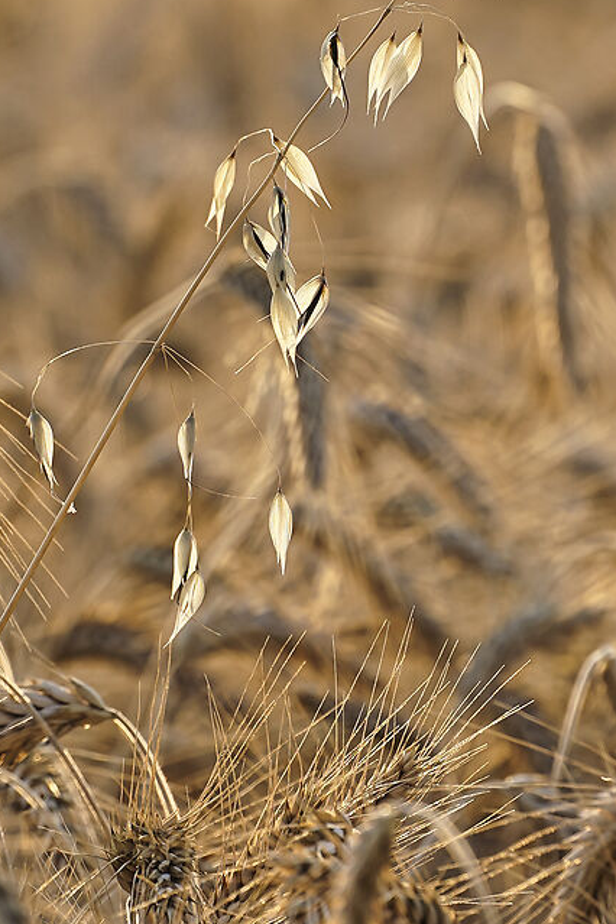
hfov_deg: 2.0
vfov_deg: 3.1
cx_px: 262
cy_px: 244
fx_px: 17349
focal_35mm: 676
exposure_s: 1/640
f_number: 4
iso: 200
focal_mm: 180
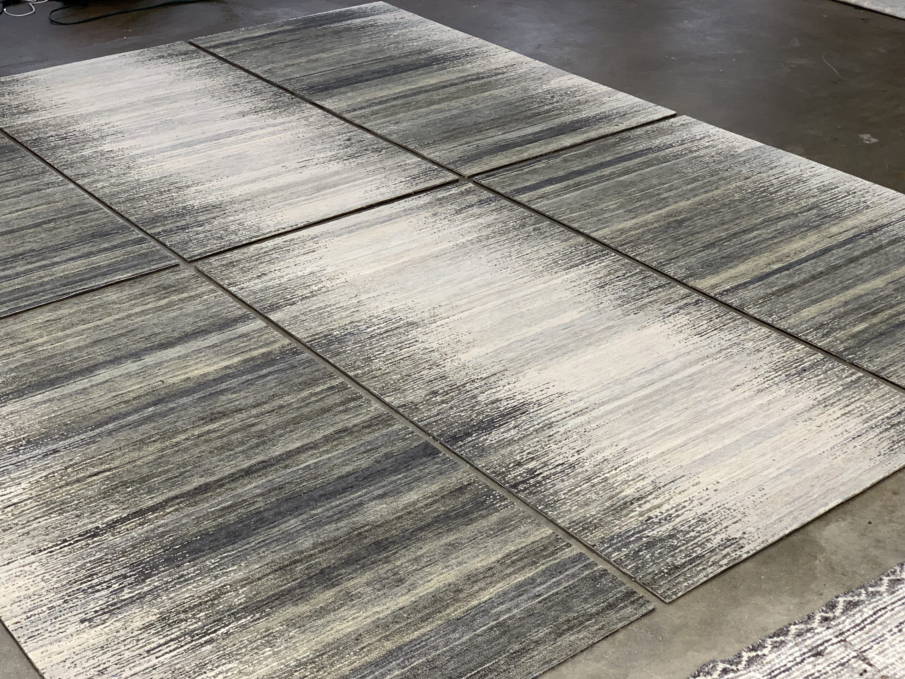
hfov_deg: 36.8
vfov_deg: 28.0
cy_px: 340
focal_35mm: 52
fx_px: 1359
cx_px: 452
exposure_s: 1/60
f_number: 2.4
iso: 80
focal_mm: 6
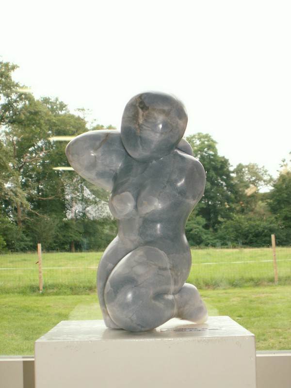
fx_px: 661
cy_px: 194
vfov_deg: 32.7
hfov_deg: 24.8
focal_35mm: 59
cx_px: 146
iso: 80
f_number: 3.2
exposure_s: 1/50
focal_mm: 9.78
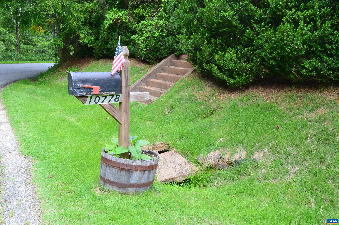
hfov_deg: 57.3
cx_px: 170
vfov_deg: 39.8
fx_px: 310
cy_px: 112
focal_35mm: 33
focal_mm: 22
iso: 400
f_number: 9
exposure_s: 1/40
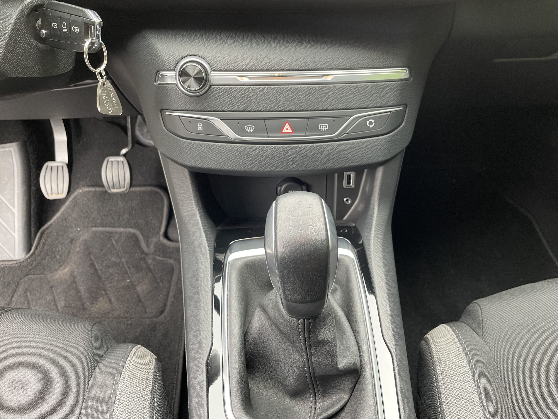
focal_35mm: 26
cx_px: 279
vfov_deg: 53.1
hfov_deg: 67.3
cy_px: 210
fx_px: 419
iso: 125
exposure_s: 1/60
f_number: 1.6
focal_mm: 4.2
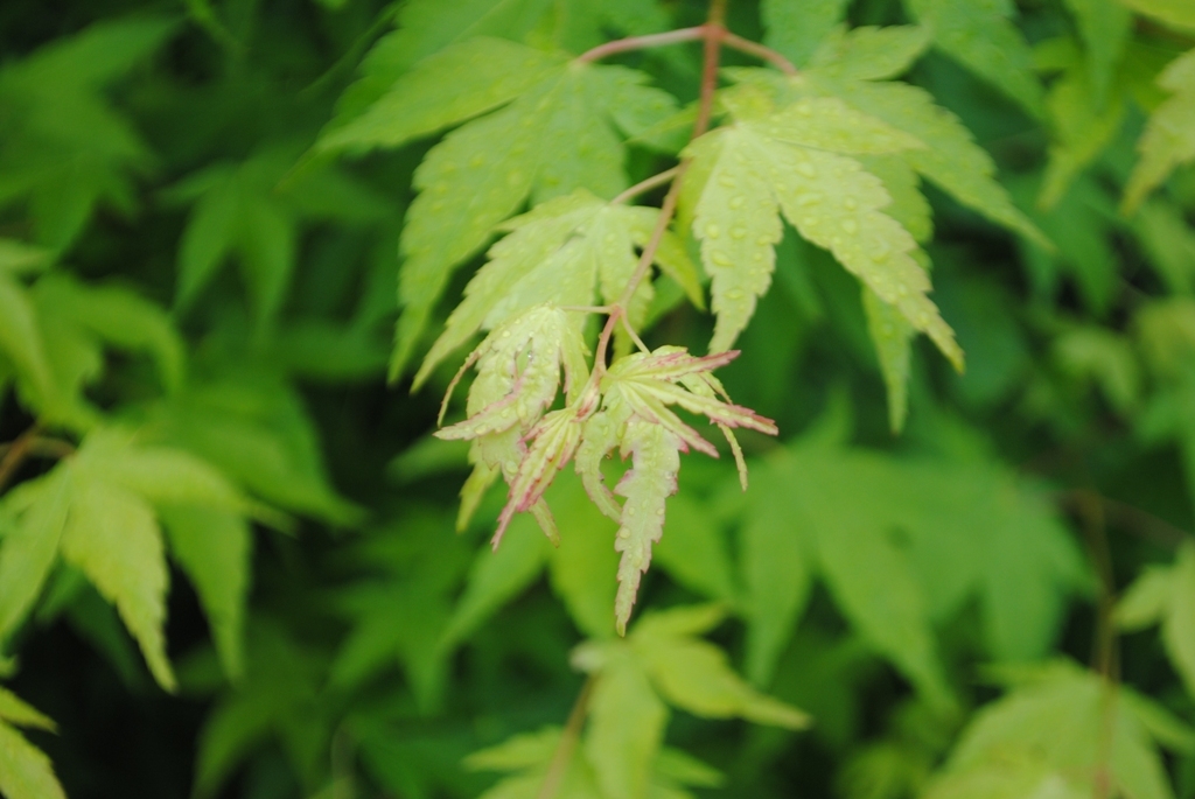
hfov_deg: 24.6
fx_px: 2741
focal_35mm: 82
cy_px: 400
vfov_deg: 16.6
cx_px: 598
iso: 200
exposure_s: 1/125
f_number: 5.6
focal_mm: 55
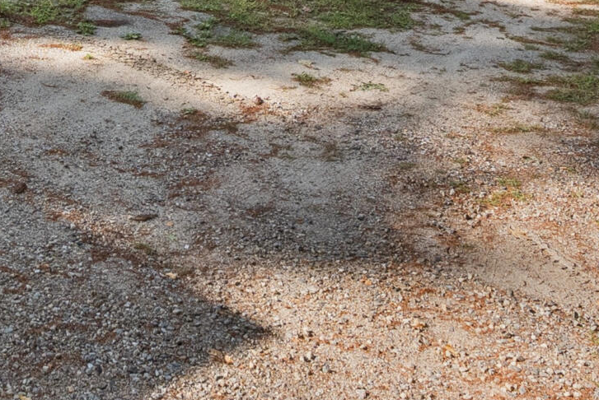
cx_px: -51
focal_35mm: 66
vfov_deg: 16.6
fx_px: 1099
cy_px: -357
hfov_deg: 27.9
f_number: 7.1
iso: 320
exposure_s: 1/250
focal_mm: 16
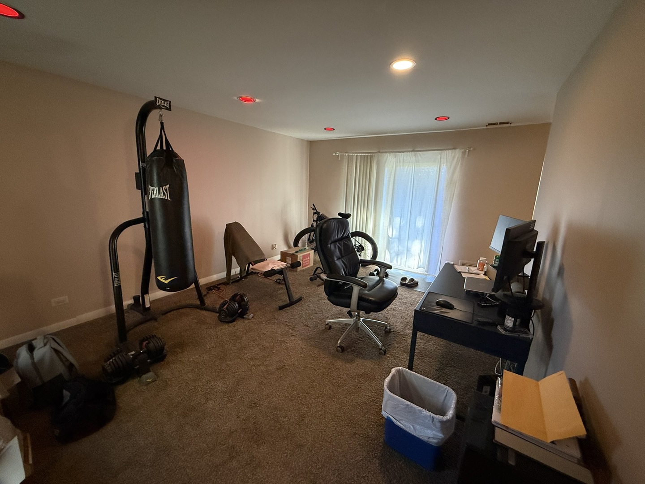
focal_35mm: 14
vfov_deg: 85.7
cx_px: 322
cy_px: 242
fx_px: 261
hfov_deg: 102.1
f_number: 2.2
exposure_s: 1/60
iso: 500
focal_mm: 2.22
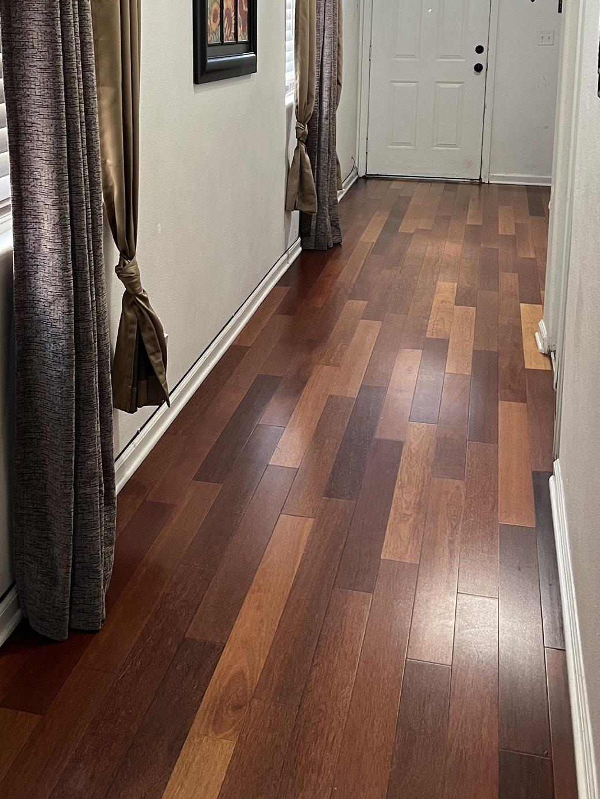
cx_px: 231
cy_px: 196
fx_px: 994
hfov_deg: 33.5
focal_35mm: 43
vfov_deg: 42.5
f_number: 1.5
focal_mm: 5.7
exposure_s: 1/60
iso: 320
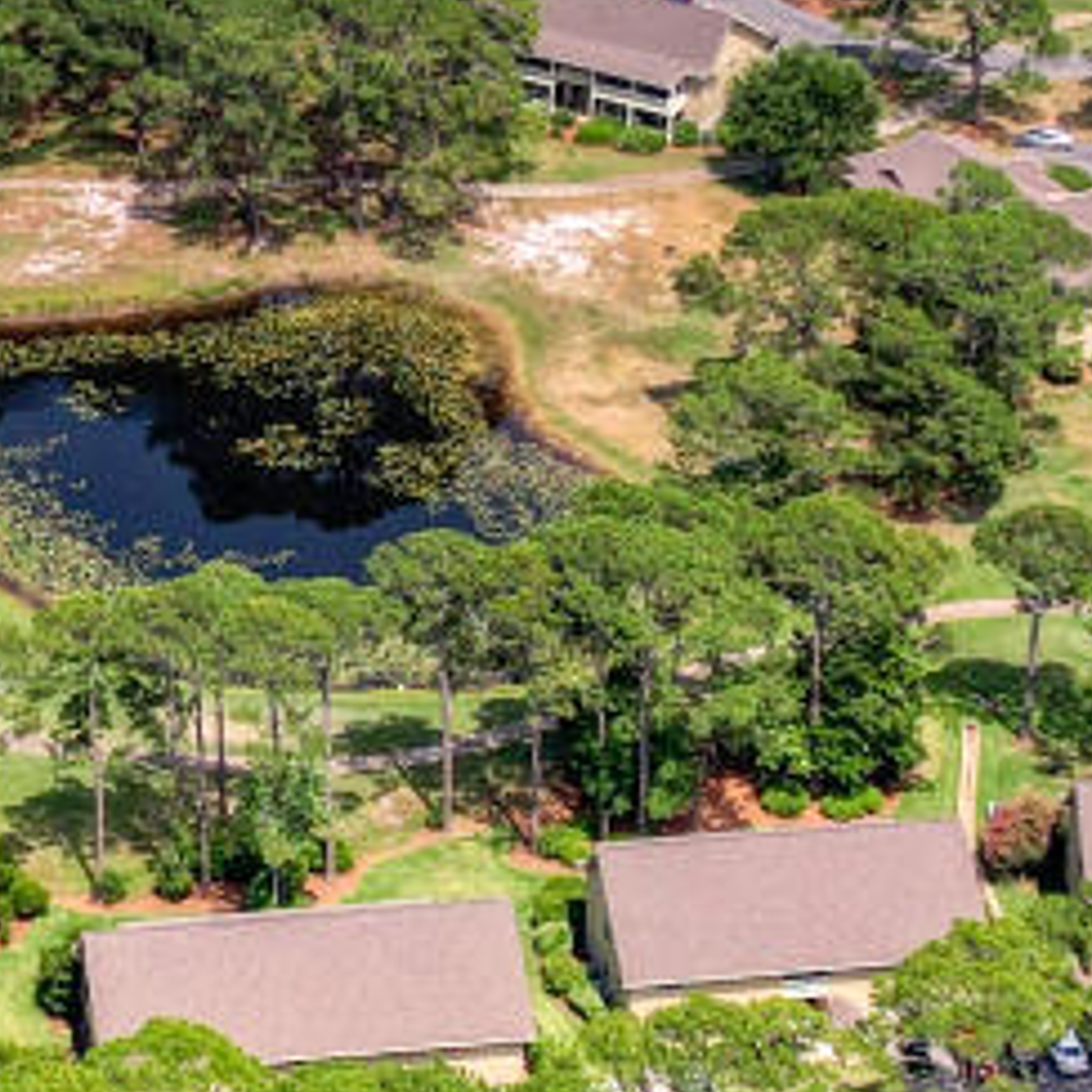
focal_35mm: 138
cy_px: 367
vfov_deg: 12.6
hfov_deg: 12.6
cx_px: 206
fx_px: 4925
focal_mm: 8.4
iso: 100
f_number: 2.8
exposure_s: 1/60
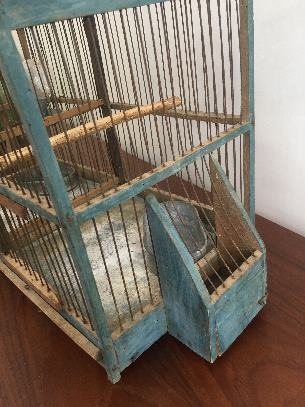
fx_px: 341
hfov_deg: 48.2
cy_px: 204
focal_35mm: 29
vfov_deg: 61.7
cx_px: 152
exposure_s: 1/33
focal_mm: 4.15
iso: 125
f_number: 2.2
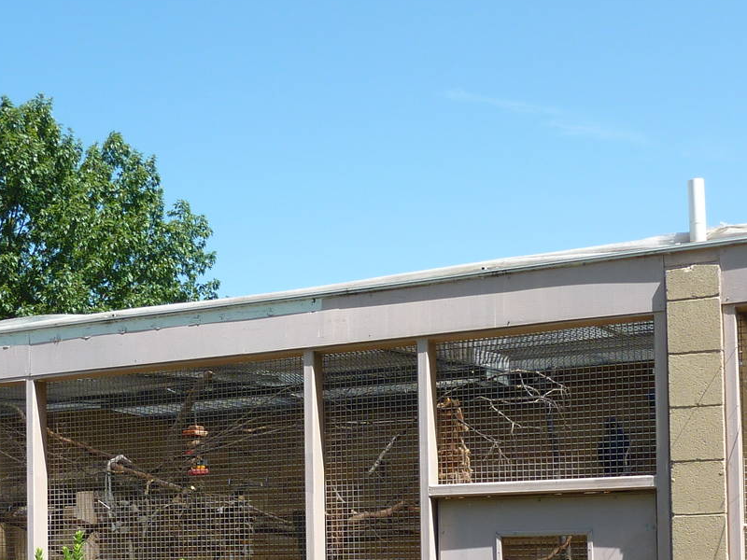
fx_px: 1079
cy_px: 531
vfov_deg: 27.8
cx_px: 346
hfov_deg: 38.2
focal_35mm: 50
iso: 80
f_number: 3.3
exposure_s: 1/500
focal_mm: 4.1
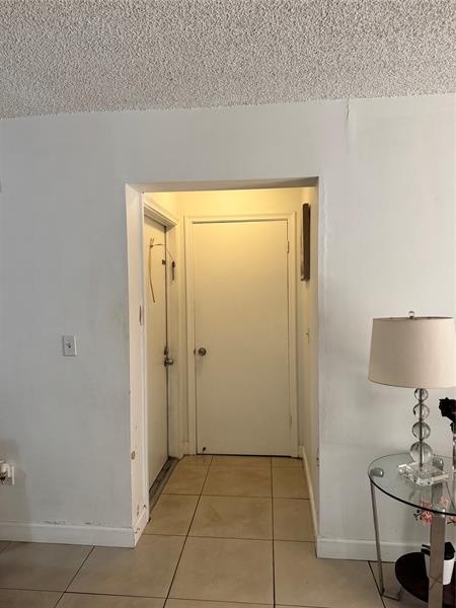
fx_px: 422
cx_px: 228
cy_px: 304
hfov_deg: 56.8
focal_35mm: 24
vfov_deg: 71.6
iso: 200
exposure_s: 1/120
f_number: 1.78
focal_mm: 6.76
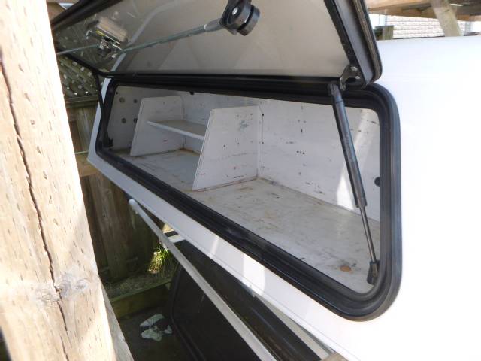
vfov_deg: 54.9
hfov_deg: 69.4
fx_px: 347
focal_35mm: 25
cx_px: 240
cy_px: 180
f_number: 3.9
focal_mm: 4.5
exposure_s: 1/80
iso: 100
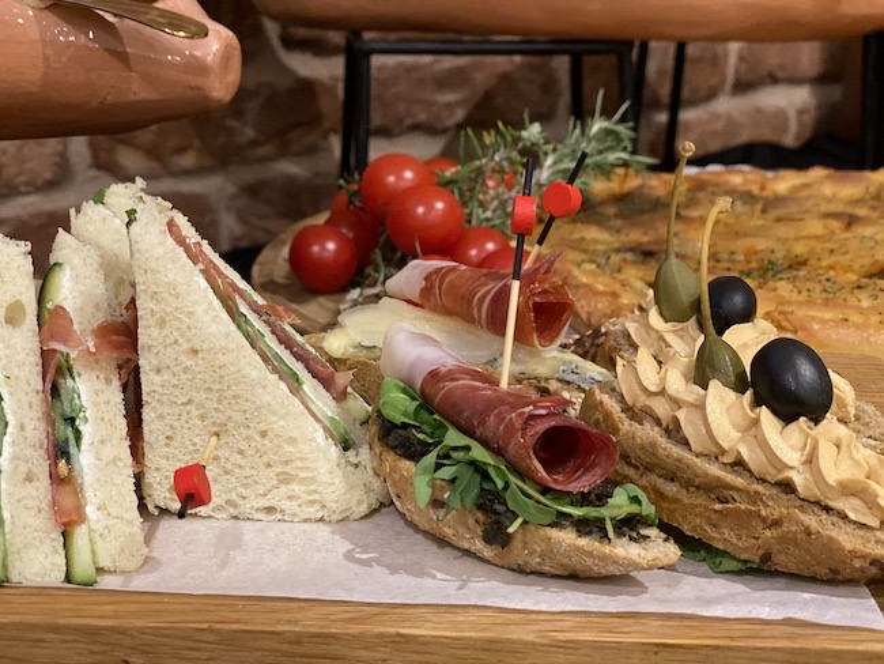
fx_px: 1328
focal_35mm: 52
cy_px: 332
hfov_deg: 36.8
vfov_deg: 28.1
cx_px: 442
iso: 320
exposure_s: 1/33
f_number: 2
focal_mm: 6
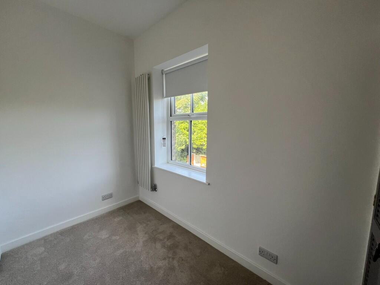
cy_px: 142
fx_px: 143
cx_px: 190
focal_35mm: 13
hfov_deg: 106.2
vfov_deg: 89.9
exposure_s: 1/99
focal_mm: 1.57
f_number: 1.8
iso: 50
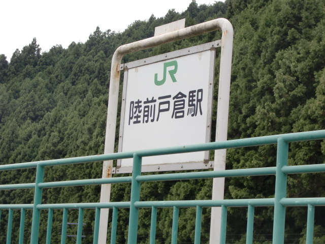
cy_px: 122
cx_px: 162
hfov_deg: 21.1
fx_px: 873
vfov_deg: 15.9
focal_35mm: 93
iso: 64
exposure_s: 1/160
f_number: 5.2
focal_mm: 16.5
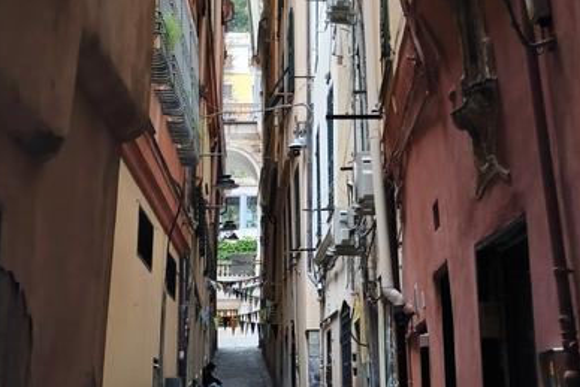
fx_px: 1193
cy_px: 37
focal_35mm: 74
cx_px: 320
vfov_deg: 18.1
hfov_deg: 27.3
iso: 200
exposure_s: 1/100
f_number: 1.65
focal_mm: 6.14
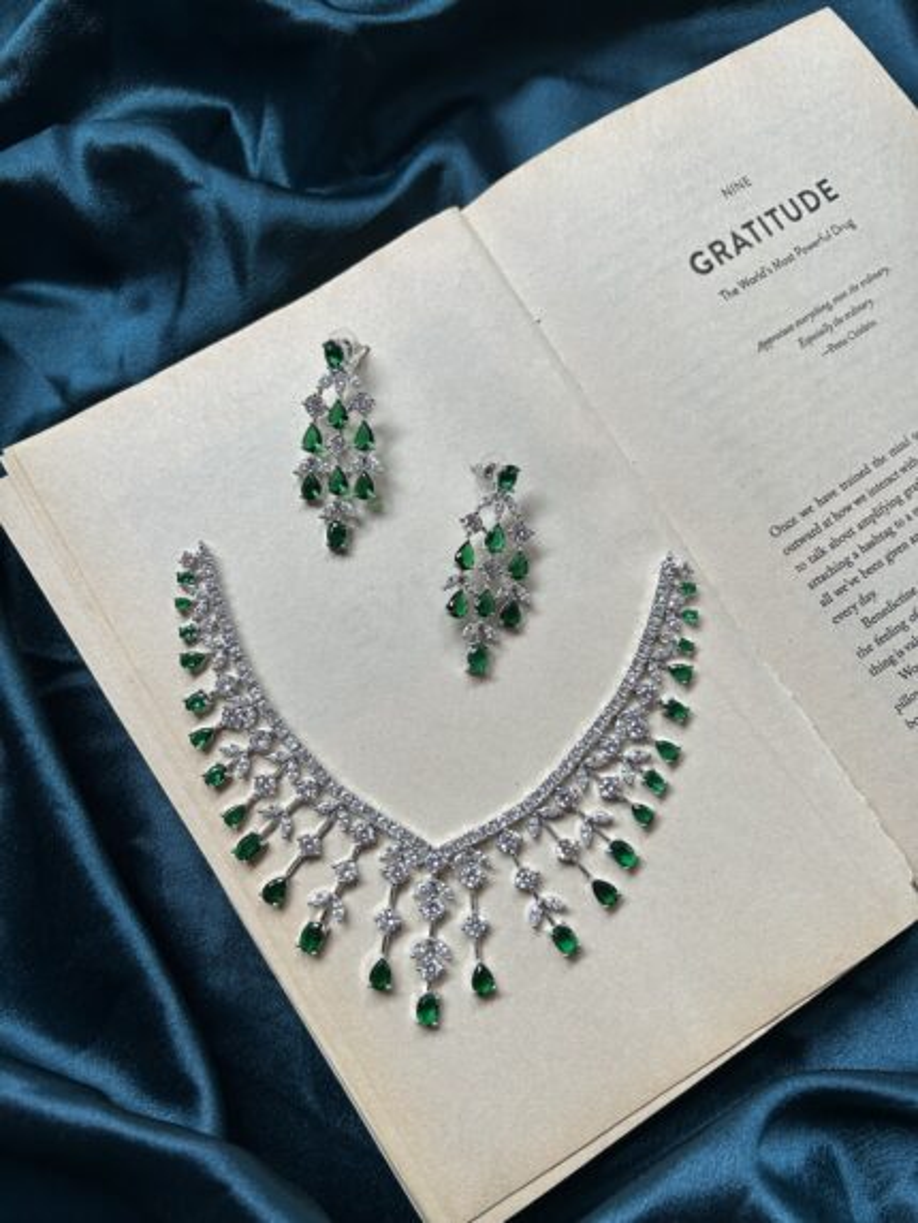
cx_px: 459
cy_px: 612
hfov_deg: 53.1
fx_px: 919
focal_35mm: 26
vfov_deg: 67.3
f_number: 1.5
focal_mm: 5.7
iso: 64
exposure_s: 1/121
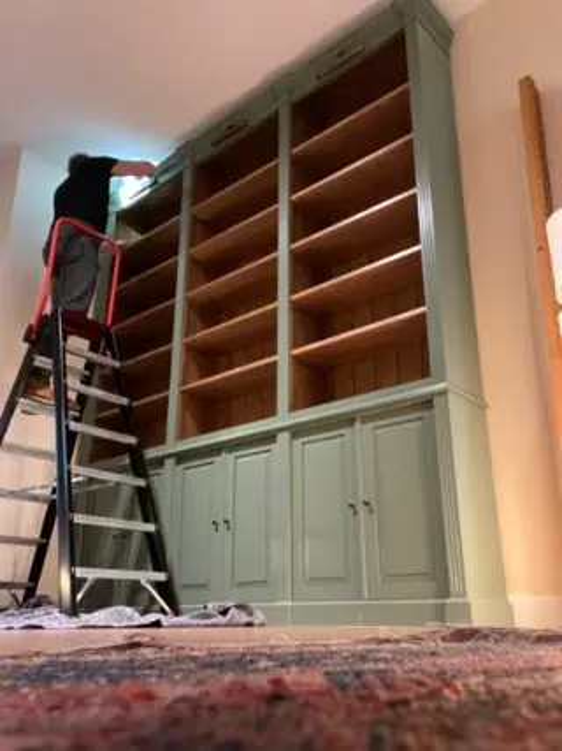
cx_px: 281
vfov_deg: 60.0
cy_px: 376
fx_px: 650
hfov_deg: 46.8
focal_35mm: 30
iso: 640
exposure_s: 1/17
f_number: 2.2
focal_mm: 2.71
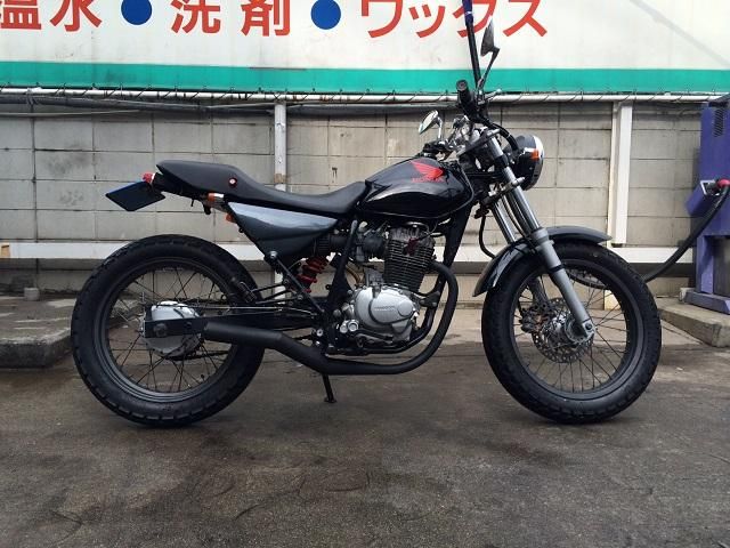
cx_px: 365
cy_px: 274
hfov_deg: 60.0
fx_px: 633
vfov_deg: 46.8
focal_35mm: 30
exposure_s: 1/733
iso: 32
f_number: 2.2
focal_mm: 4.12
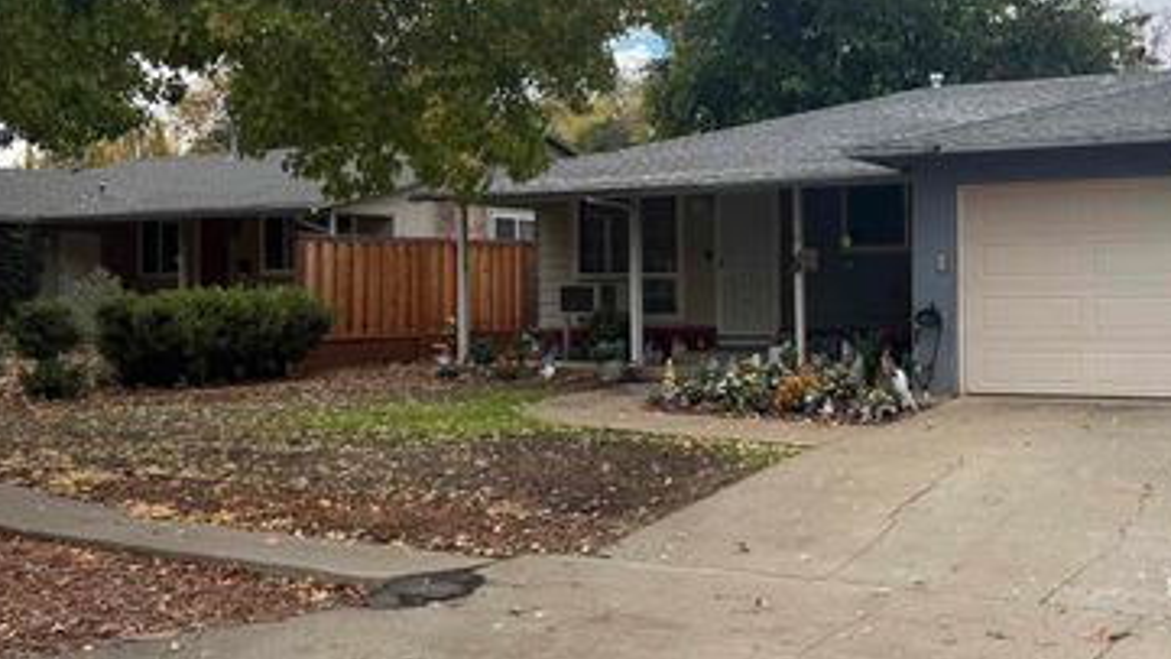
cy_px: 268
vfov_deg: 27.7
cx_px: 882
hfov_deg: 45.7
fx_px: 1335
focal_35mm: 43
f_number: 1.78
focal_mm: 6.76
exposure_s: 1/2232
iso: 80
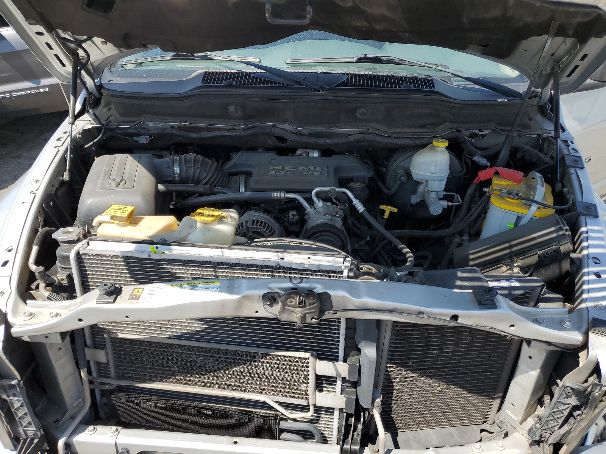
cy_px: 227
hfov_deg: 67.3
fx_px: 455
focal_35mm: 26
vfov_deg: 53.1
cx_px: 303
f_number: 1.5
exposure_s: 1/1667
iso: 50
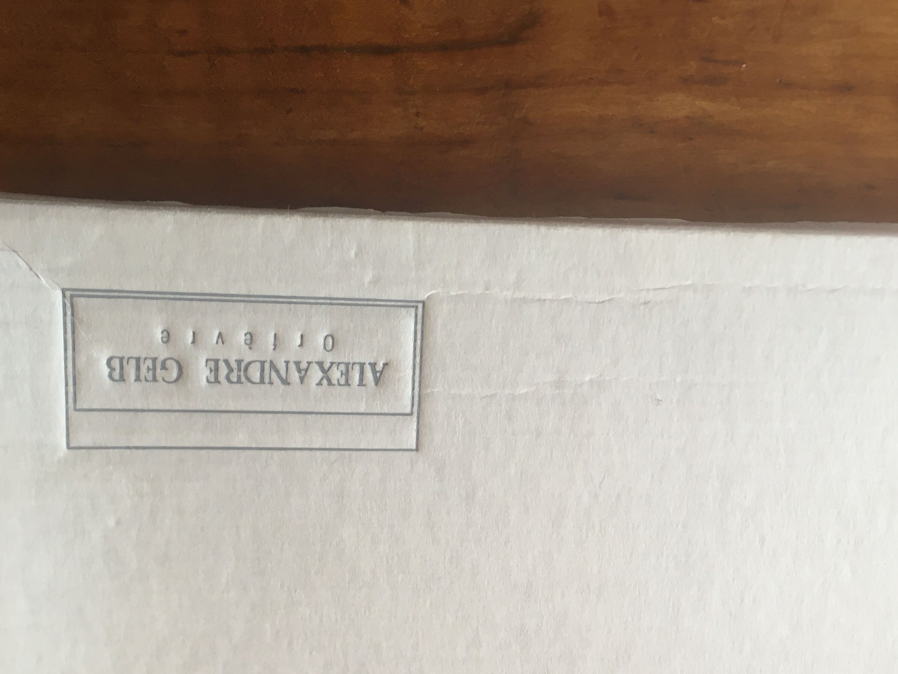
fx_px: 1012
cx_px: 429
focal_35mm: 39
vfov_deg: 36.5
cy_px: 443
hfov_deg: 47.8
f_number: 2.2
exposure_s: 1/33
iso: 40
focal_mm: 4.15
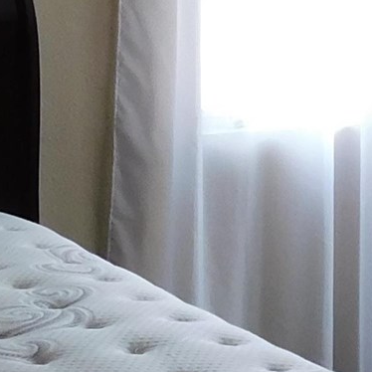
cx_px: 169
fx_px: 2030
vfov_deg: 10.4
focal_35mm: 167
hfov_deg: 10.5
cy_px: 63
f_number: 3
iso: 125
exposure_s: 1/50
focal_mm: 4
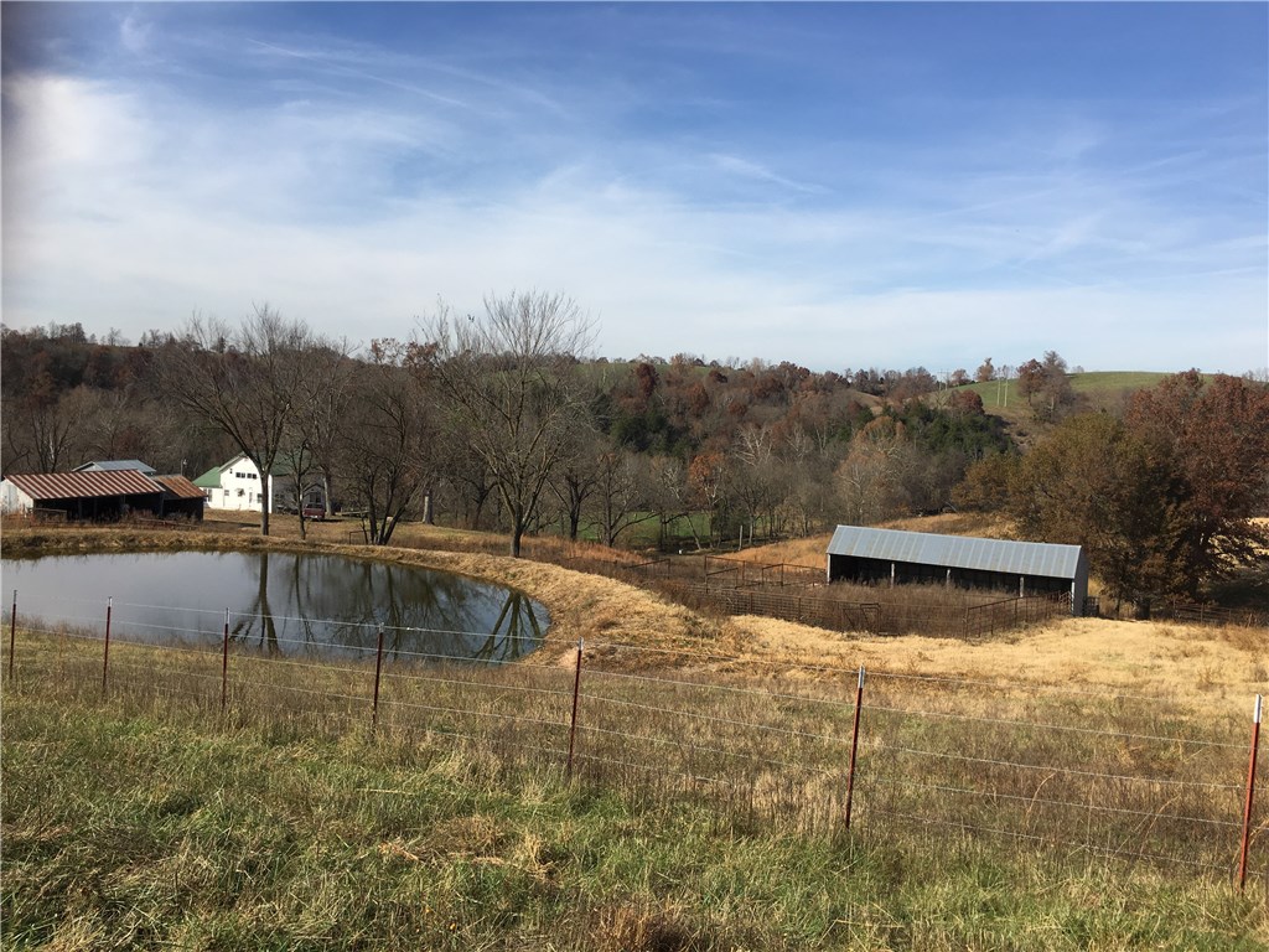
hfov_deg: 61.7
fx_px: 1063
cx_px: 634
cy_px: 476
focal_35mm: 29
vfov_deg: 48.2
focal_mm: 4.15
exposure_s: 1/1479
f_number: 2.2
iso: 25
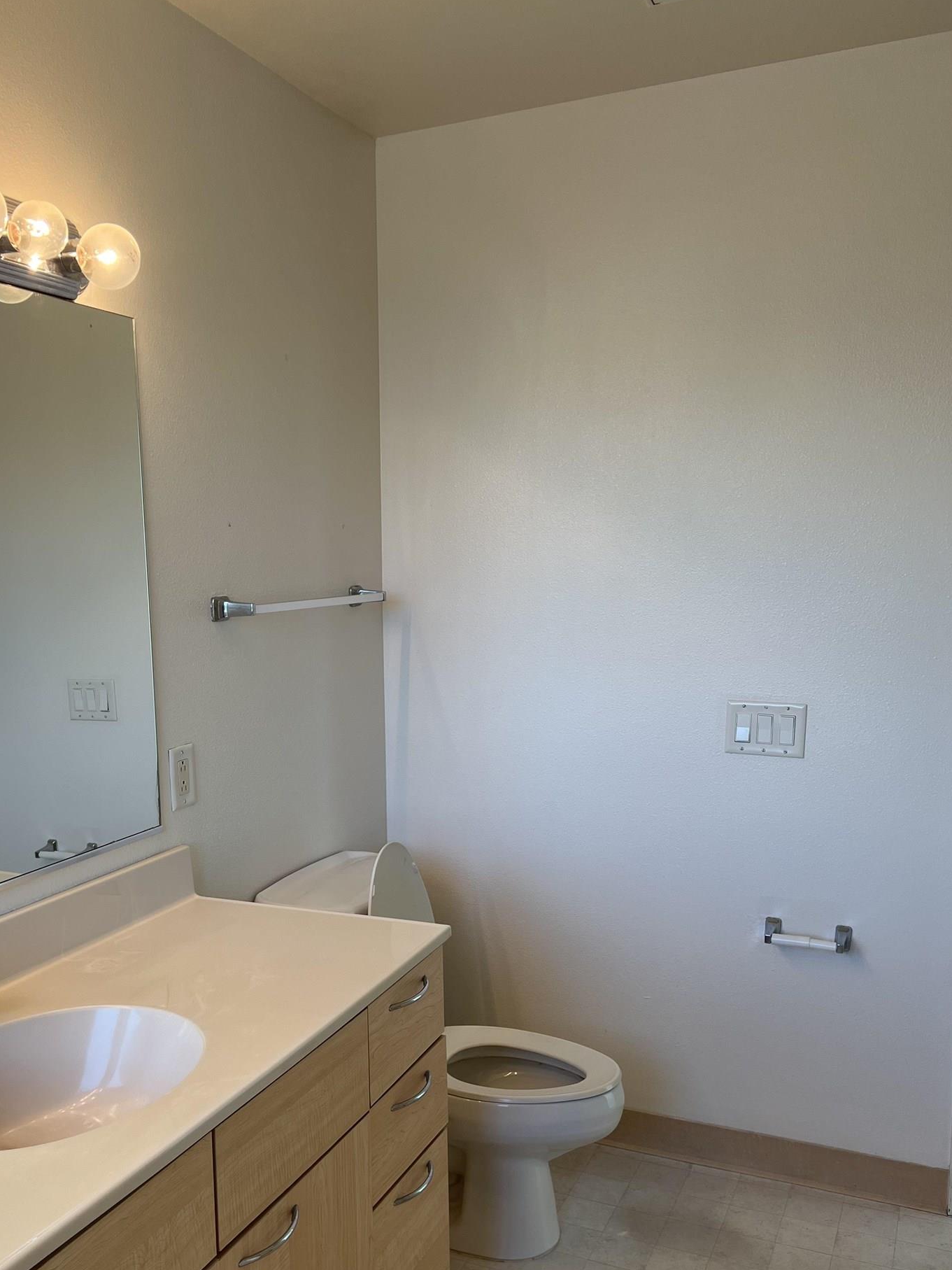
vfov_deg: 55.0
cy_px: 756
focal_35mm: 33
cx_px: 378
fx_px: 1210
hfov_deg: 42.7
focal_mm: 5.7
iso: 40
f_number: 1.5
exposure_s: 1/274
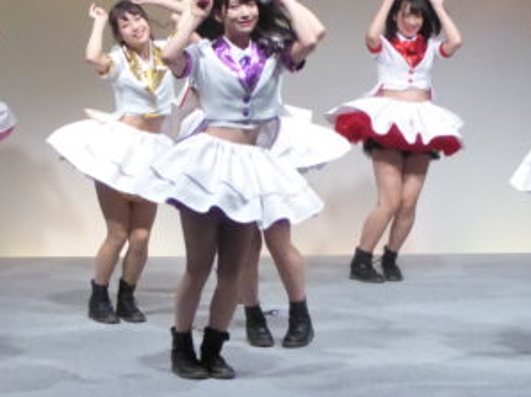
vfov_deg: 12.8
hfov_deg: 17.2
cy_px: 5
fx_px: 1747
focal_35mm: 114
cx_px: 164
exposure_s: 1/160
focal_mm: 9
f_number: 4.1
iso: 2500
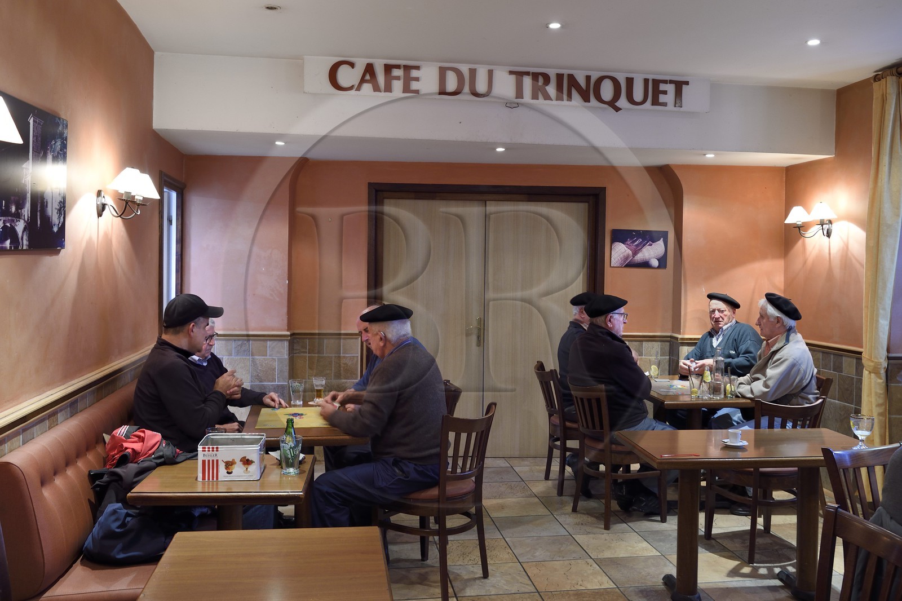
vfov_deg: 41.1
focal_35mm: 32
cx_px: 451
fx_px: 802
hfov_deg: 58.7
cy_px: 300
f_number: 6.3
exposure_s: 1/8
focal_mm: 32
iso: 800
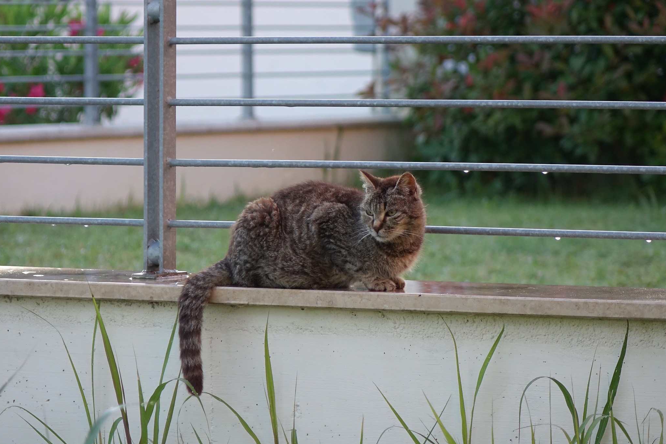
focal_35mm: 235
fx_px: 4347
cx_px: 305
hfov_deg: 8.8
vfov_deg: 5.8
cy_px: 209
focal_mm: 73.3
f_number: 2.8
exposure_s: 1/250
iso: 500
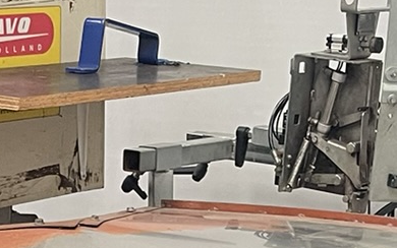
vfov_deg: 9.0
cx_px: 75
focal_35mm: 139
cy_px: 474
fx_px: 1504
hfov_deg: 14.9
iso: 125
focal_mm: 5.1
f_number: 1.6
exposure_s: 1/95
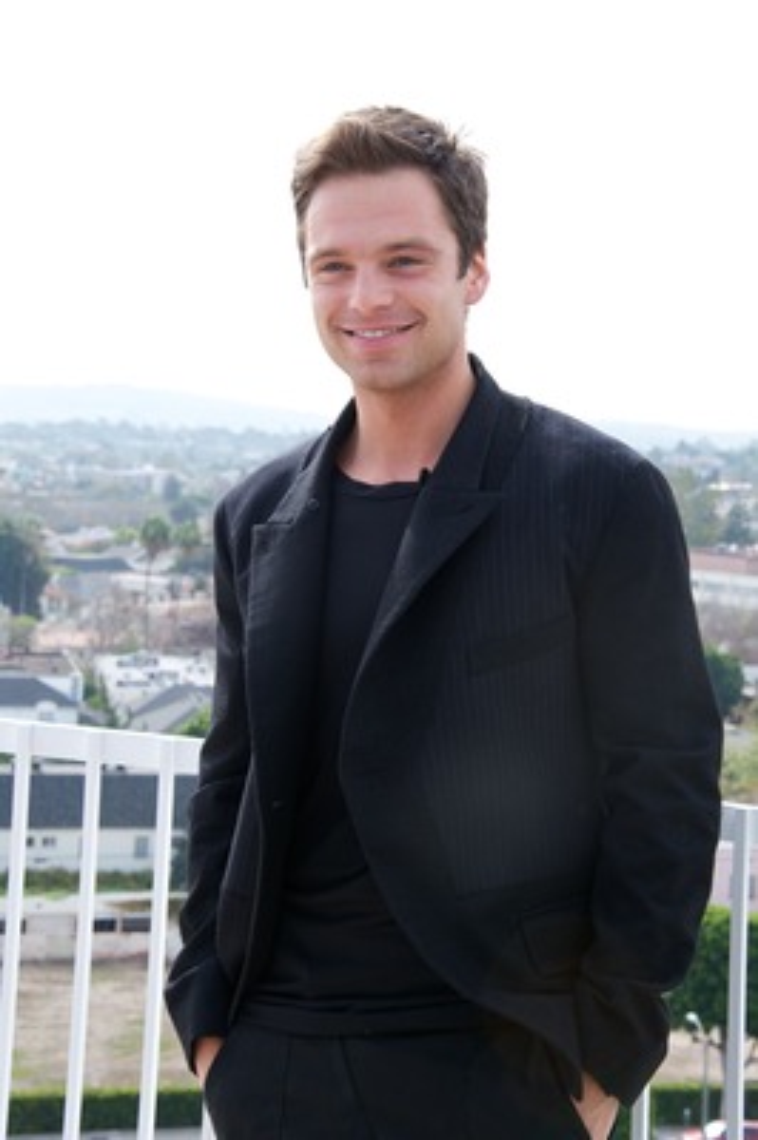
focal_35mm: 85
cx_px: 379
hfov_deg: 16.0
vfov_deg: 23.9
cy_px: 570
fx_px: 2689
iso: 250
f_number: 14
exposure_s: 1/60
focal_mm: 85
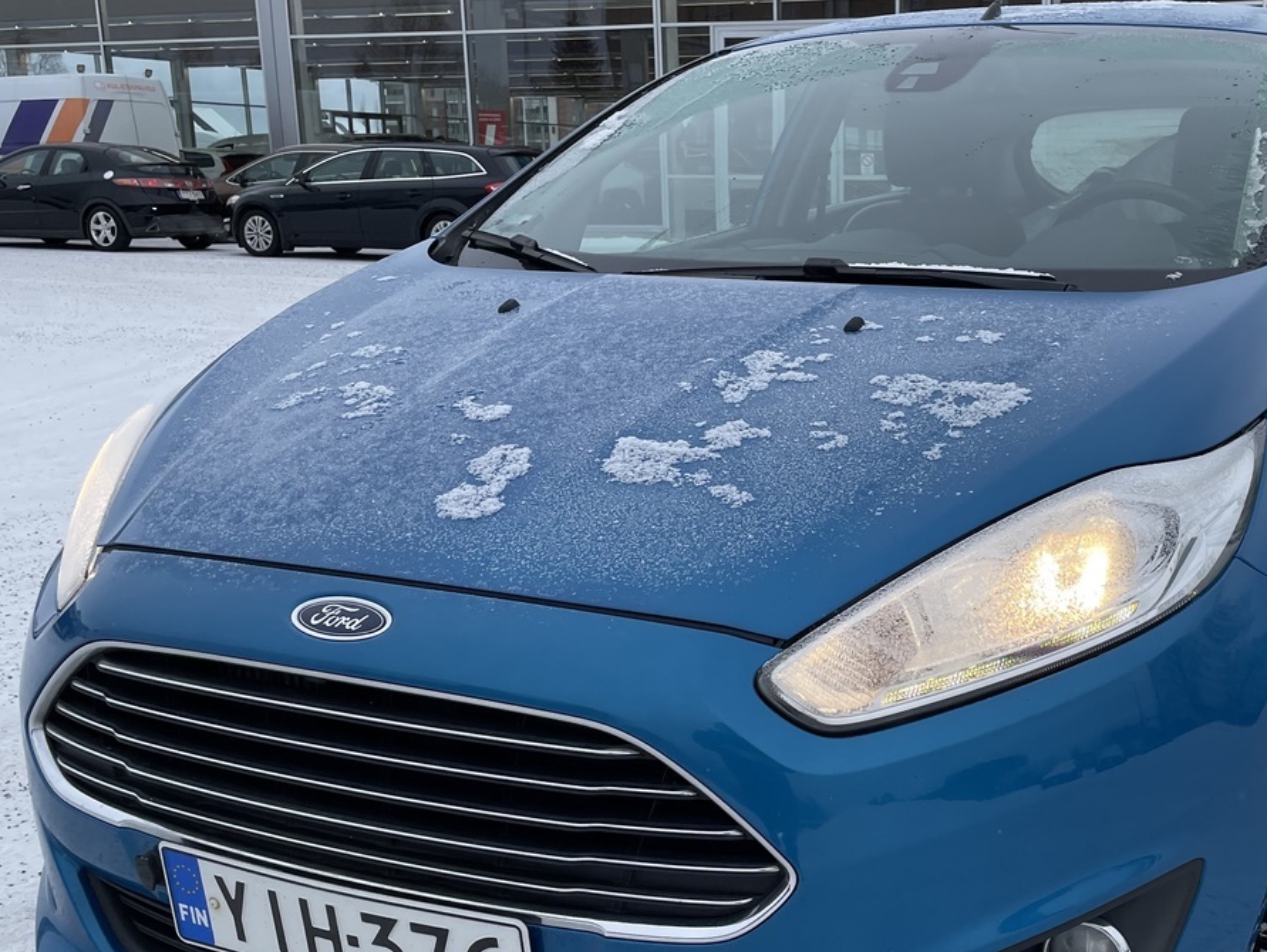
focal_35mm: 42
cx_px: 890
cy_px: 578
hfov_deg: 43.8
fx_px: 1538
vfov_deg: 34.2
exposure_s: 1/749
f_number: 1.6
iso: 32
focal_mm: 4.2
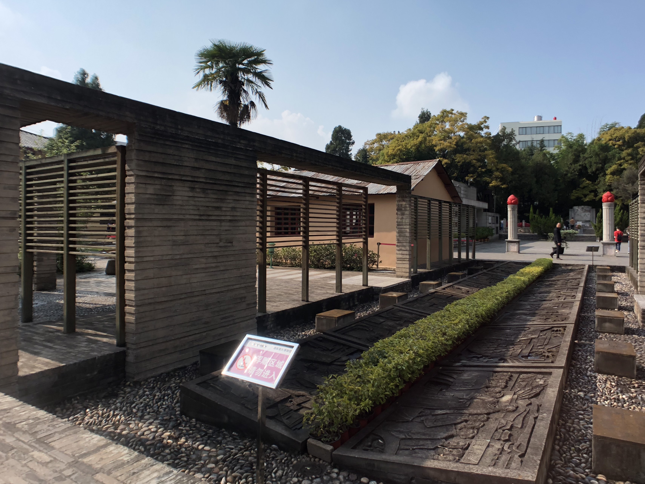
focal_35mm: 33
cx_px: 368
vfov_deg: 42.9
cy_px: 214
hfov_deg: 55.1
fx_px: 615
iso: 20
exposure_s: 1/345
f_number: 1.8
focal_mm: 3.99
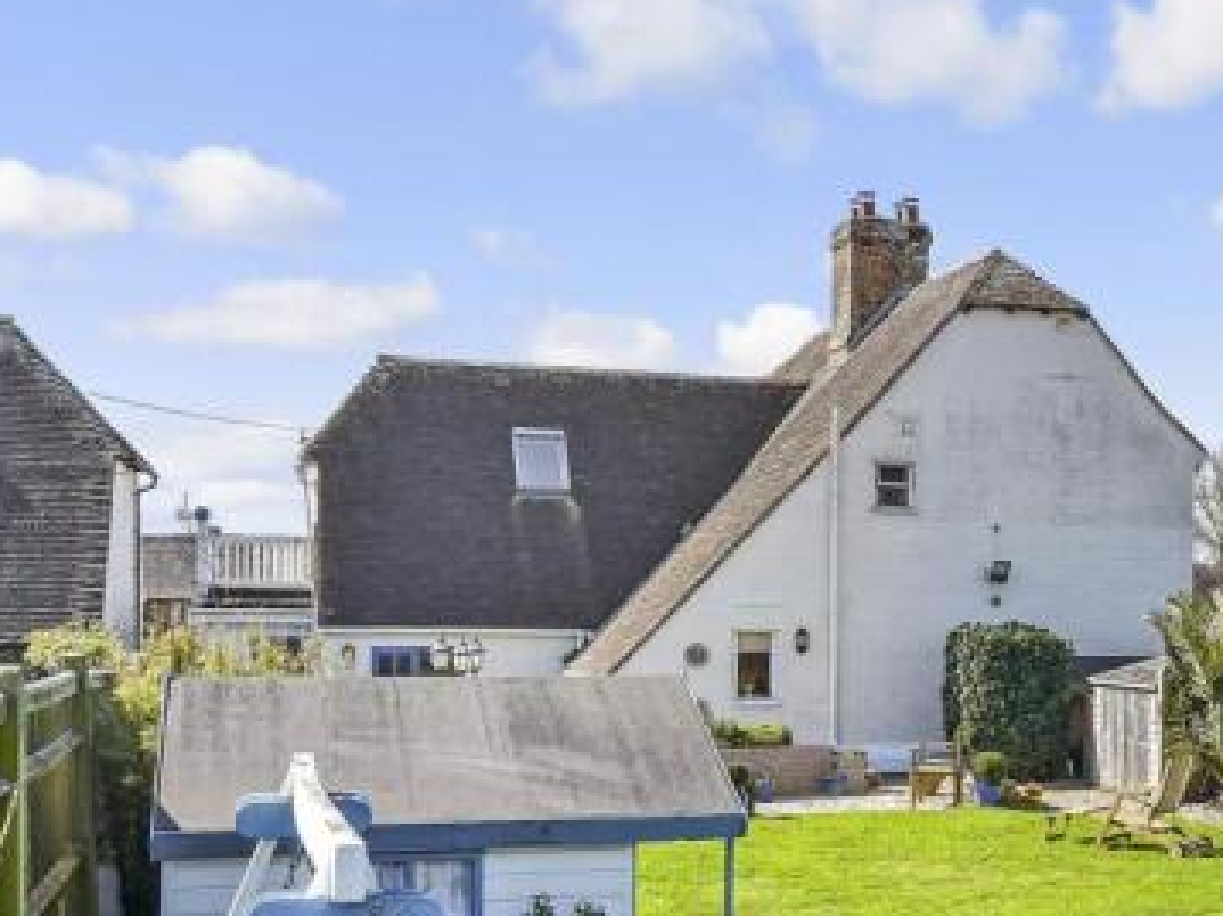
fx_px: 1553
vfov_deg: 32.4
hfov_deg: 40.7
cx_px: 1027
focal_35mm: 44
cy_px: 651
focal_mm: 17
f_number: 8
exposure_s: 1/320
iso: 160
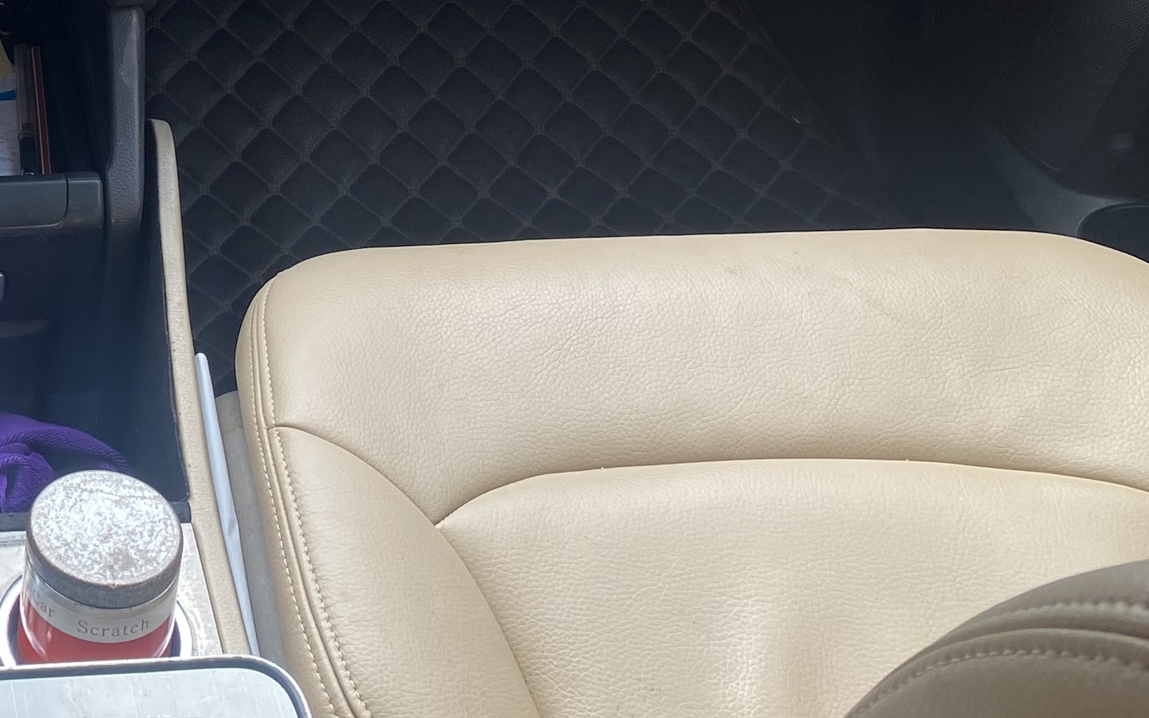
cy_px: -315
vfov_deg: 17.5
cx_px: -98
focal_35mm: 68
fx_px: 2129
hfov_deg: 27.7
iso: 32
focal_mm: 4.25
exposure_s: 1/259
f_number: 1.8
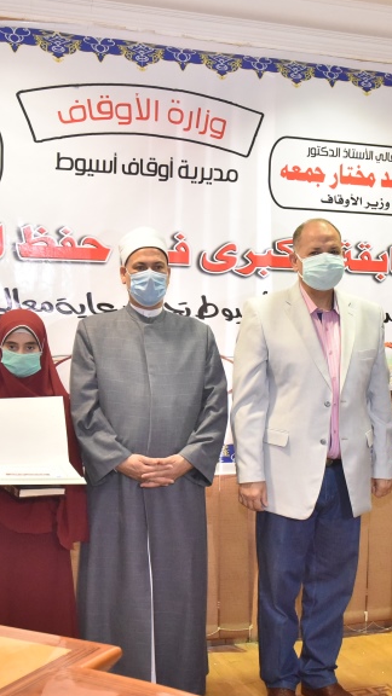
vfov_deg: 38.4
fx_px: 998
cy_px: 404
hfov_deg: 22.2
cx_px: 203
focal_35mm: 54
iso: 5000
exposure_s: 1/125
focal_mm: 29
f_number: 4.5
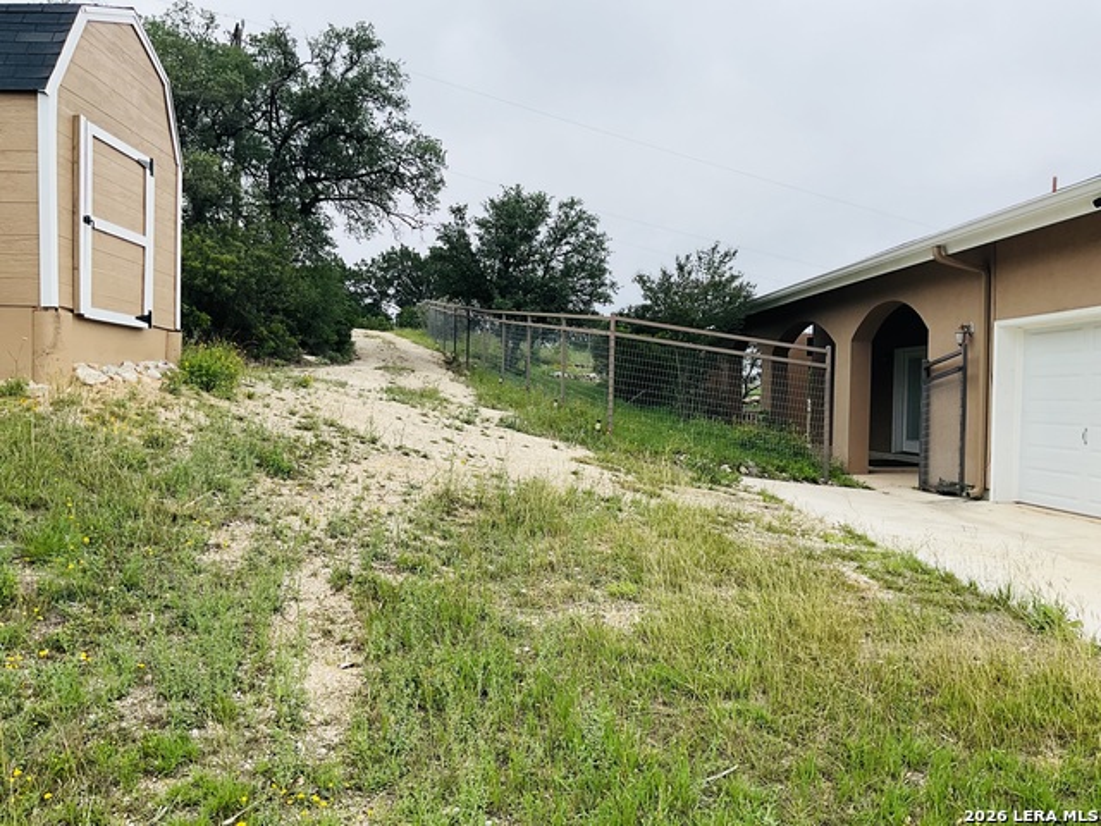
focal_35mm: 29
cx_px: 550
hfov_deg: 61.7
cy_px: 413
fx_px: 922
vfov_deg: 48.2
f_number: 1.8
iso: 25
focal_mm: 3
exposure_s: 1/883
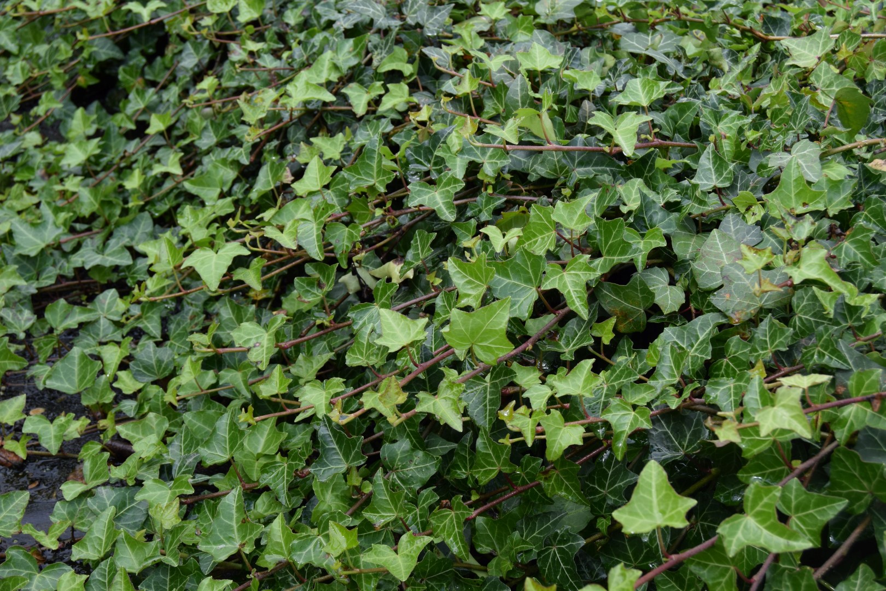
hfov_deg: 37.9
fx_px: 1292
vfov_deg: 25.8
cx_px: 443
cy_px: 296
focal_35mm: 52
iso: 320
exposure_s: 1/250
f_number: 8
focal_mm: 35
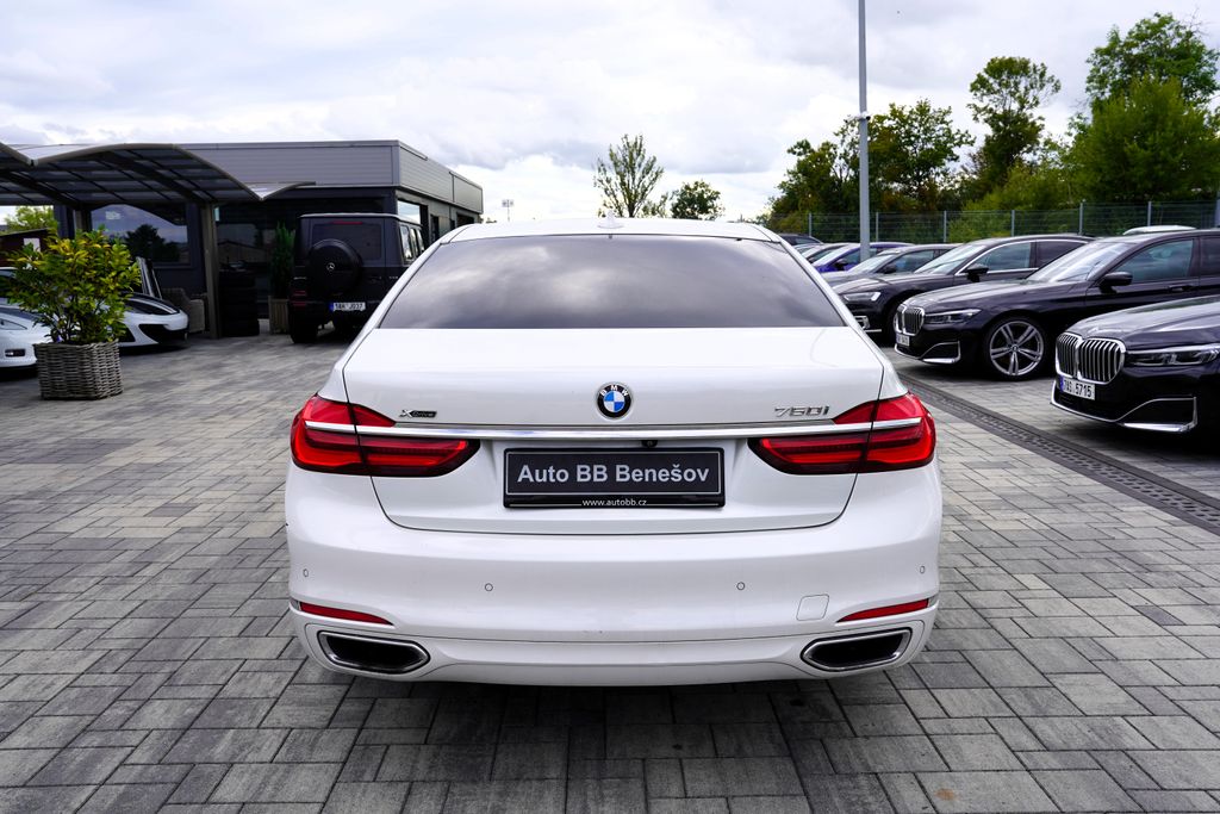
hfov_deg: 61.9
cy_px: 407
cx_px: 610
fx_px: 1017
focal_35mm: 30
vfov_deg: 43.6
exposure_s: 1/125
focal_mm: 30
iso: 100
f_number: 9
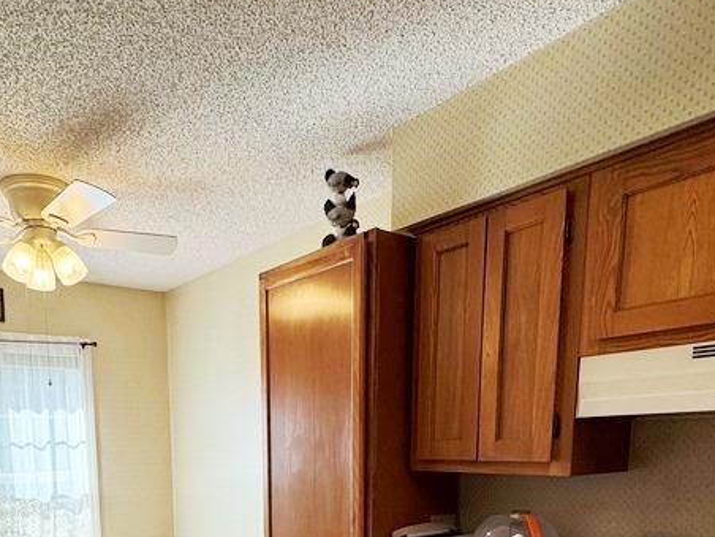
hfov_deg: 57.3
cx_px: 248
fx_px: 640
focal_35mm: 31
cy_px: 550
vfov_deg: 39.5
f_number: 2.2
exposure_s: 1/120
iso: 50
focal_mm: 2.22
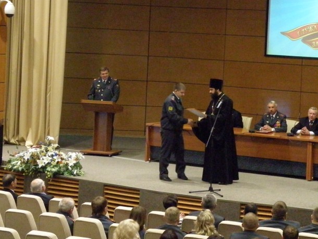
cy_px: 58
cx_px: 258
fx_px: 983
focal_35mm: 107
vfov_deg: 13.8
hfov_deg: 18.2
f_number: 3.6
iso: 800
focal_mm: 11.46
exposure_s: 1/40
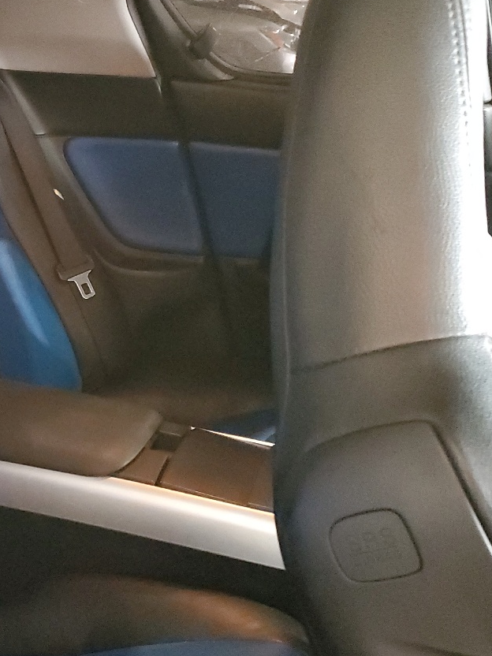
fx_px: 948
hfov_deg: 28.0
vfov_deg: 38.2
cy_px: 360
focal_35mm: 50
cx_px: 50
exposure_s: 1/15
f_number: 1.5
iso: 810
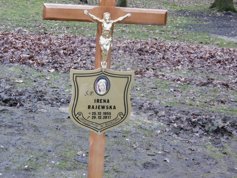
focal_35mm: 72
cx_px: 108
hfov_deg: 27.0
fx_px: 493
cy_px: 70
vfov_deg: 20.4
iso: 400
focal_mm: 10.5
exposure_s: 1/25
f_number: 4.2
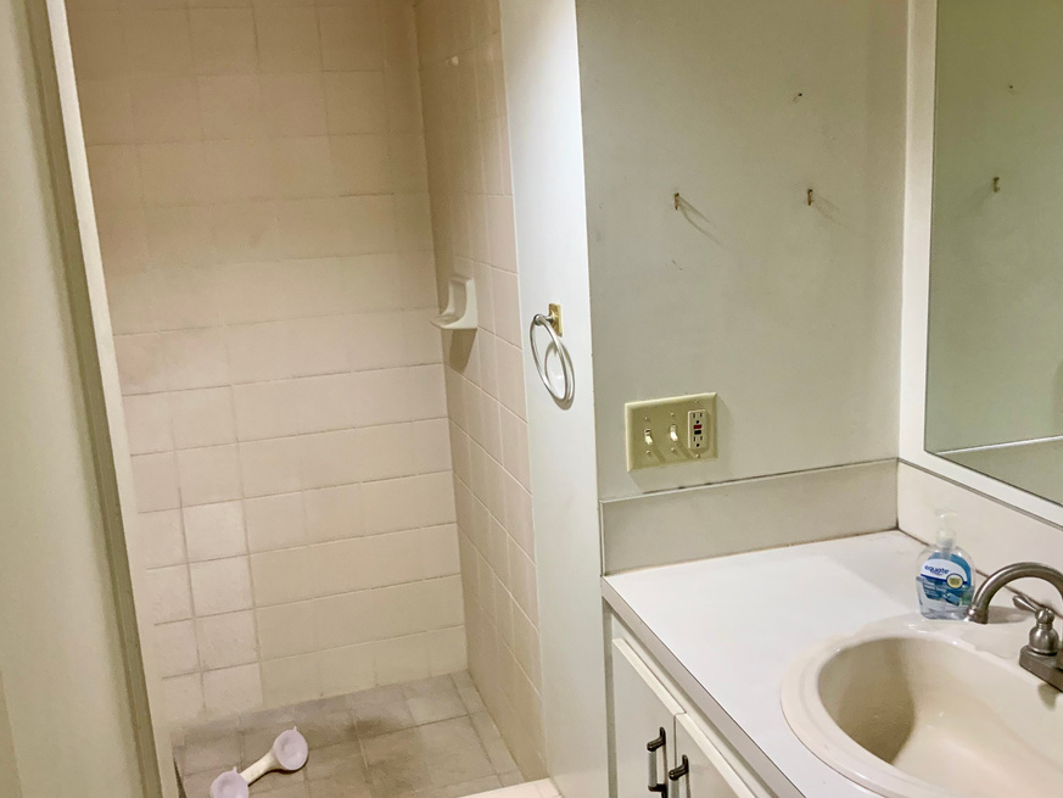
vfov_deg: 41.8
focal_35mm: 34
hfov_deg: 54.0
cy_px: 378
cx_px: 527
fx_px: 1044
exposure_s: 1/60
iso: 160
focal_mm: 3
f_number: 1.8
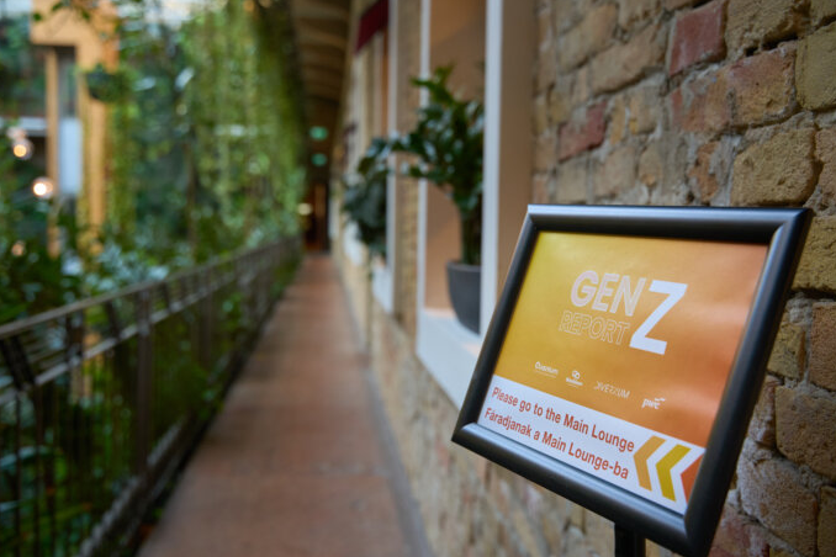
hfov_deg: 50.7
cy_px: 282
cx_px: 423
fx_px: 882
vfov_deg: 35.1
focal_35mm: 38
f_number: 4
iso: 1600
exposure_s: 1/50
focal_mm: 37
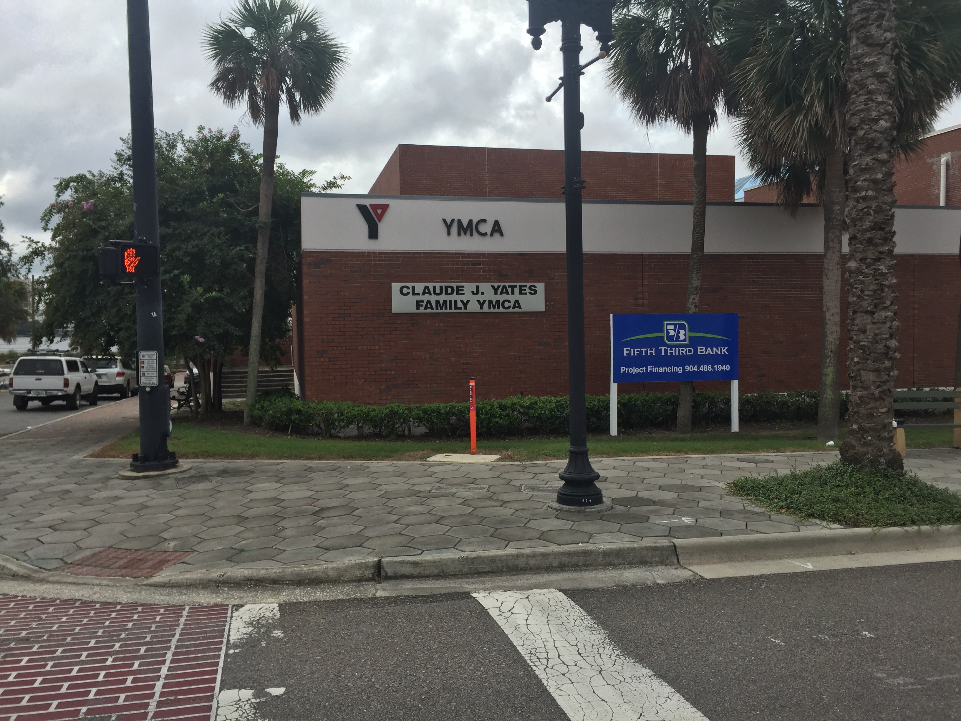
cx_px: 480
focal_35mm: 29
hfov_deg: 61.7
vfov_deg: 48.2
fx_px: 805
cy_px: 360
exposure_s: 1/2083
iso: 32
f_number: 2.2
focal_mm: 4.15
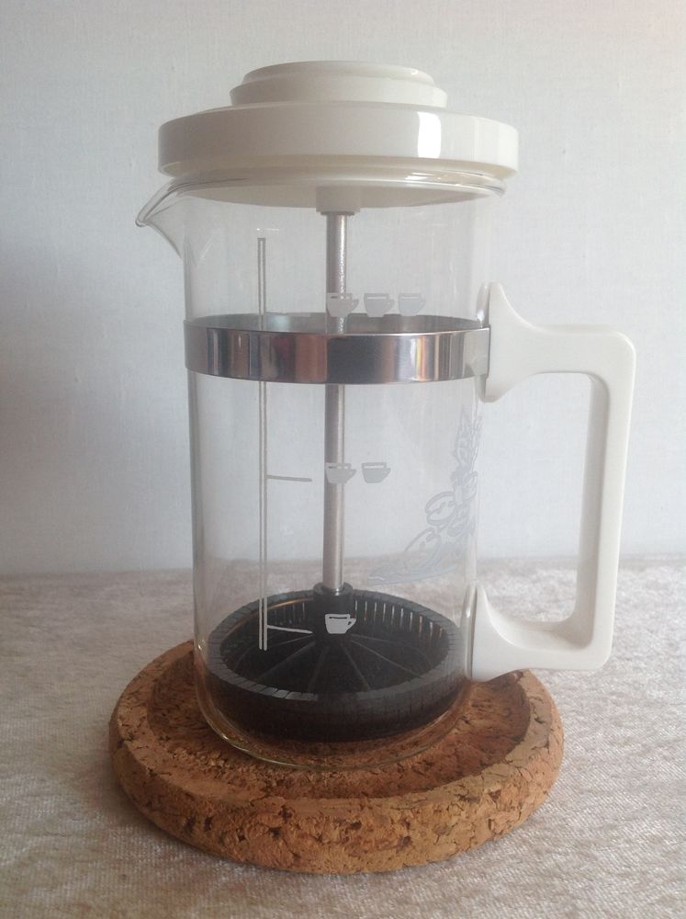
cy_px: 460
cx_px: 343
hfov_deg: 40.6
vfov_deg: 52.7
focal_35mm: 35
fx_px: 927
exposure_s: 1/120
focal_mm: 4.28
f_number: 2.4
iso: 80
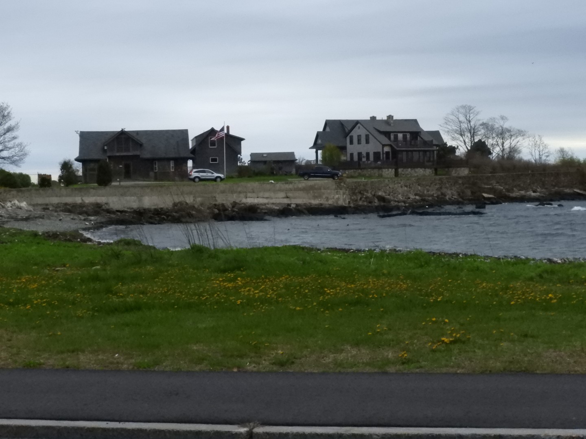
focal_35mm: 70
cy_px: 220
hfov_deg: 27.8
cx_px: 293
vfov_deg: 21.0
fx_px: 1185
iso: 1600
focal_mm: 12.5
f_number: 8
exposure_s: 1/1250
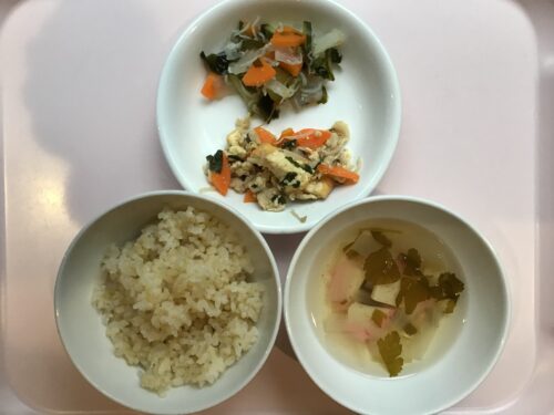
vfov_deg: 45.4
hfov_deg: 58.4
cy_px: 208
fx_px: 496
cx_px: 277
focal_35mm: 31
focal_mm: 3.3
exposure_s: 1/30
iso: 50
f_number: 2.4
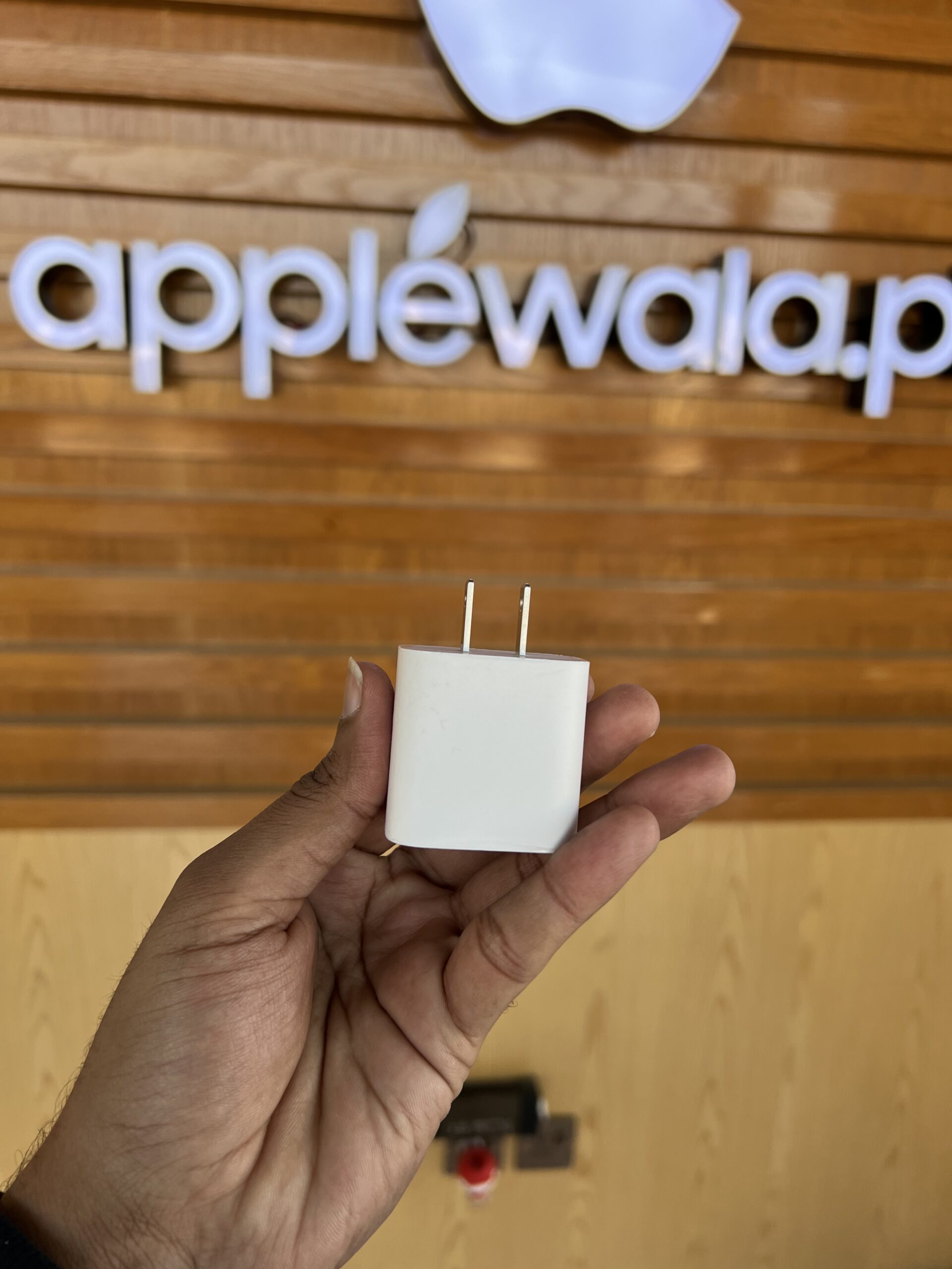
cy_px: 634
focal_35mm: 26
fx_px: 953
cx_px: 476
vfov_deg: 67.3
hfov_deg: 53.1
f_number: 1.5
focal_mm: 5.7
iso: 40
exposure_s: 1/180
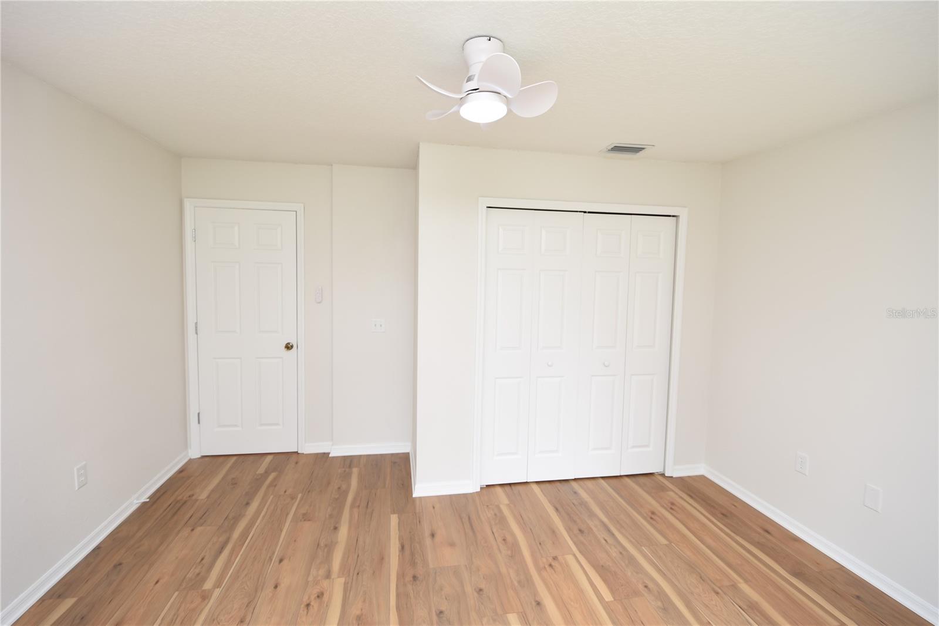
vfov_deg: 77.3
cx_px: 470
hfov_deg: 100.4
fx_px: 391
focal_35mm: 15
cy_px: 313
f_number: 4
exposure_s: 1/60
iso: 100
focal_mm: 10
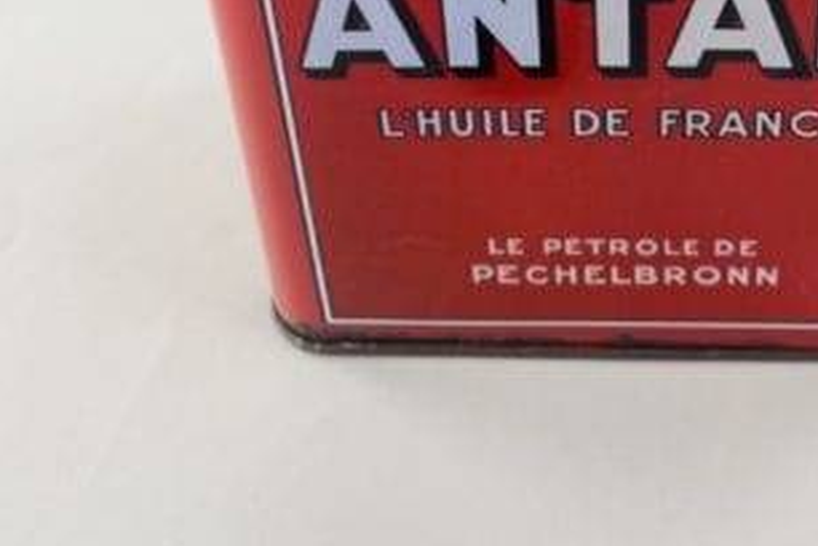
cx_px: 618
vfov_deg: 21.1
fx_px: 1341
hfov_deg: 33.2
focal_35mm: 59
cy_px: -141
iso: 80
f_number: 1.8
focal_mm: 4.25
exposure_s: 1/100
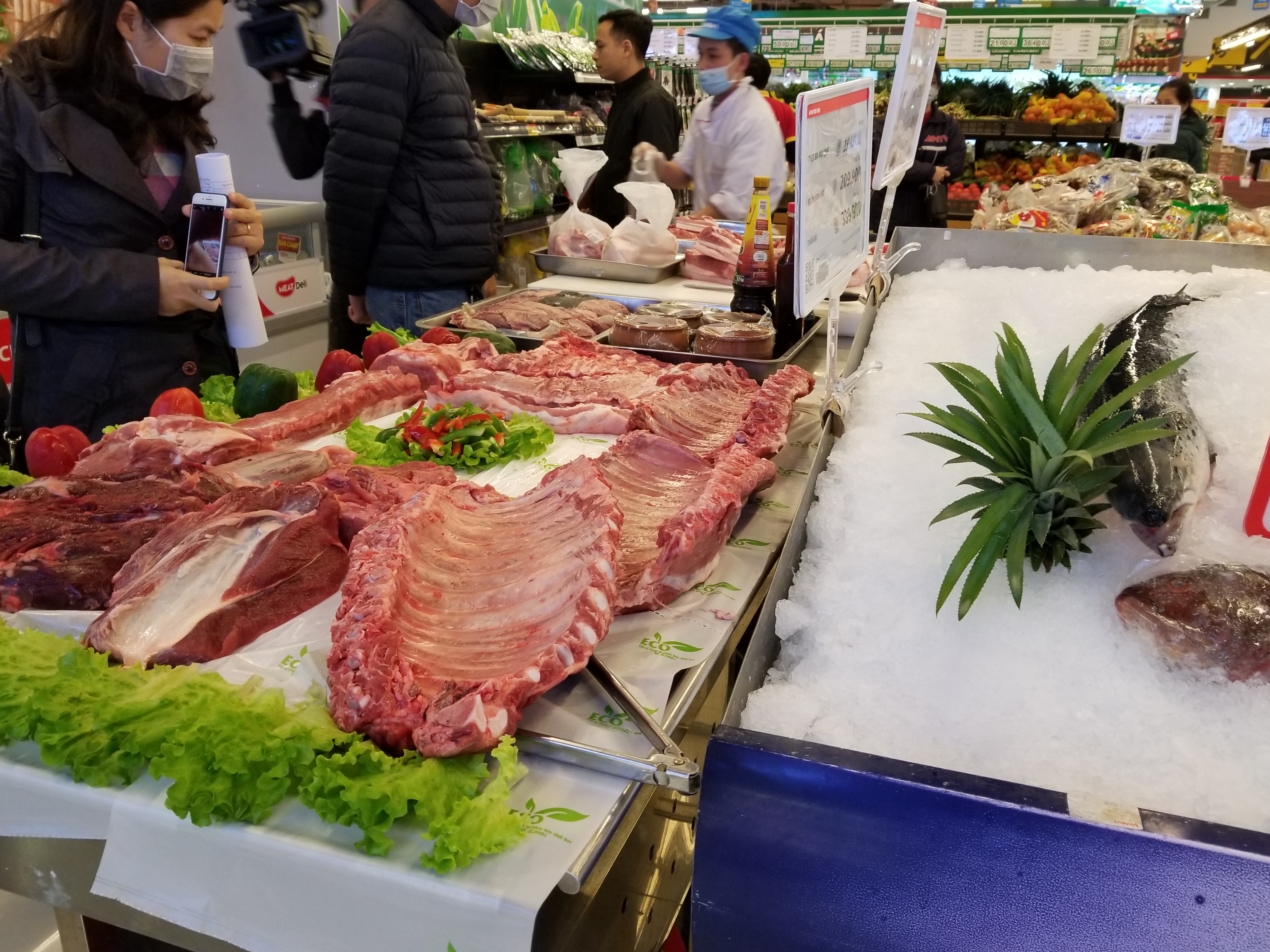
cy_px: 463
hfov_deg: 65.3
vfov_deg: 51.3
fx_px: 991
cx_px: 652
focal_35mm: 27
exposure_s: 1/50
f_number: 1.7
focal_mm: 4.25
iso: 125
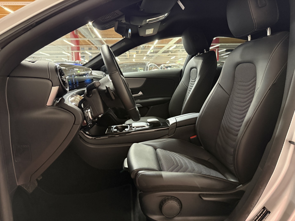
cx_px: 148
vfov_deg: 56.8
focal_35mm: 24
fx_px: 205
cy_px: 110
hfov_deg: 71.6
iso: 800
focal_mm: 6.76
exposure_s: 1/60
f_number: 1.78
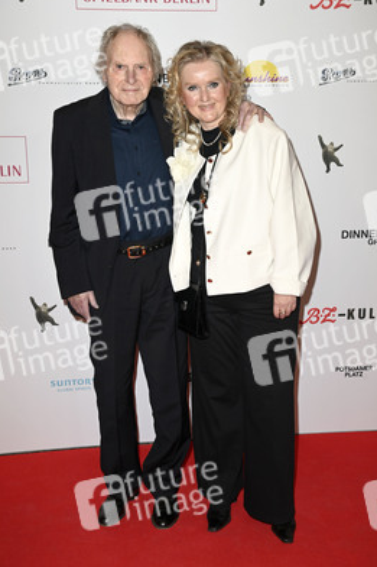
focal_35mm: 53
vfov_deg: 37.5
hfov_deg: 25.5
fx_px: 833
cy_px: 279
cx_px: 191
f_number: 5.6
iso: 500
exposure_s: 1/250
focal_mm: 52
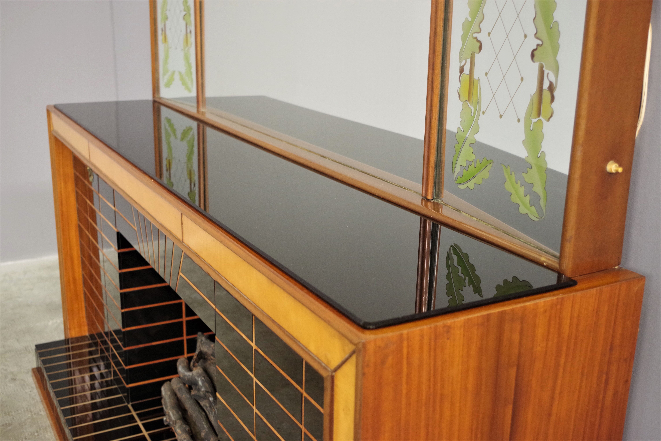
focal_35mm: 42
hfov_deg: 46.4
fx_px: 771
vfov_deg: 31.9
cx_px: 330
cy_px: 220
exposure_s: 1/25
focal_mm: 28.13
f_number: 4
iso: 1600
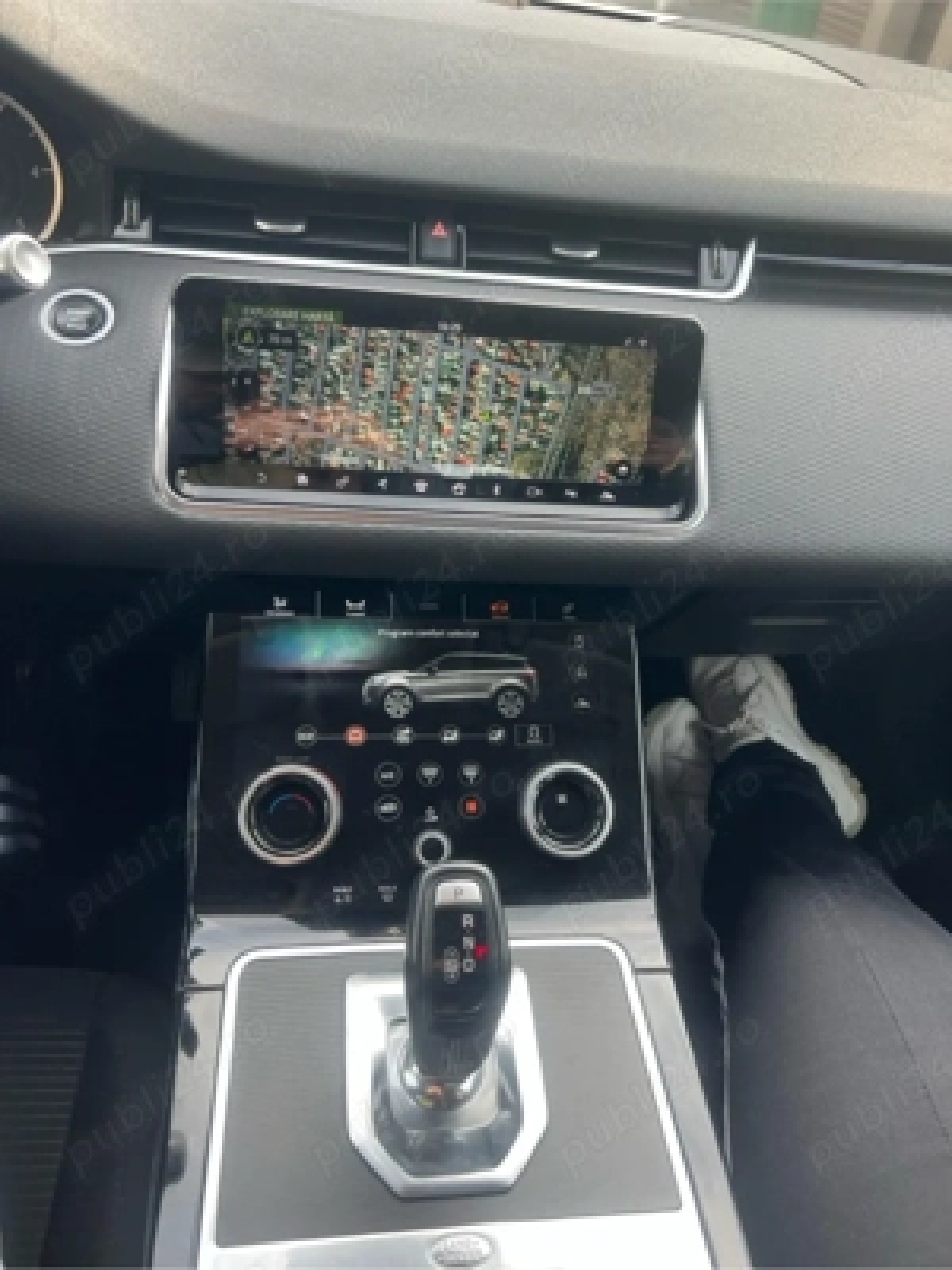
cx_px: 476
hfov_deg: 53.1
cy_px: 635
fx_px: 953
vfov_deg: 67.3
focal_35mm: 26
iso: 32
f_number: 1.5
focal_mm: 5.7
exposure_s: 1/131
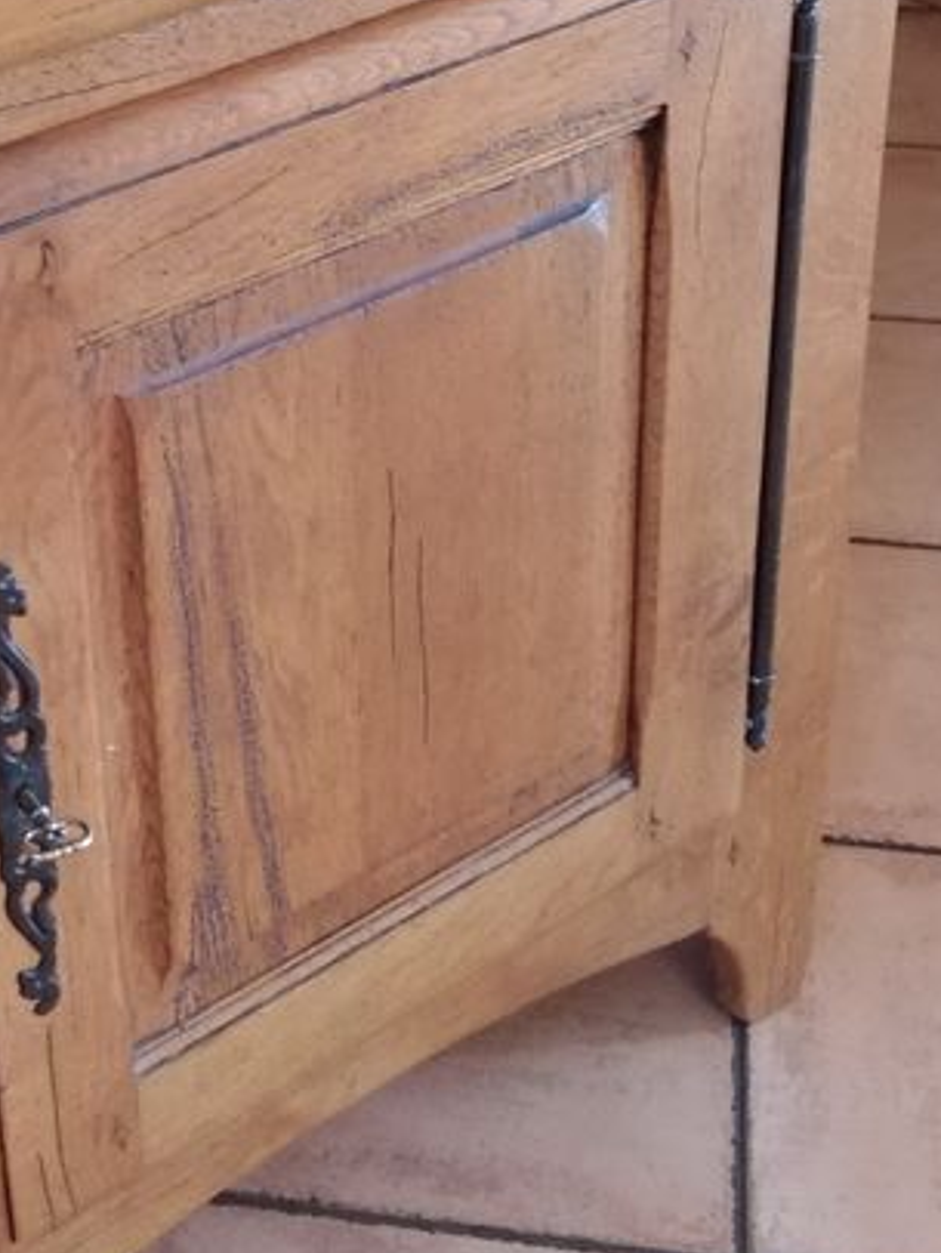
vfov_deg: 29.0
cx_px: 210
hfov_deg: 22.7
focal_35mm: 64
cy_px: 114
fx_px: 2317
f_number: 1.8
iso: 892
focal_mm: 3.6
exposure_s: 1/25
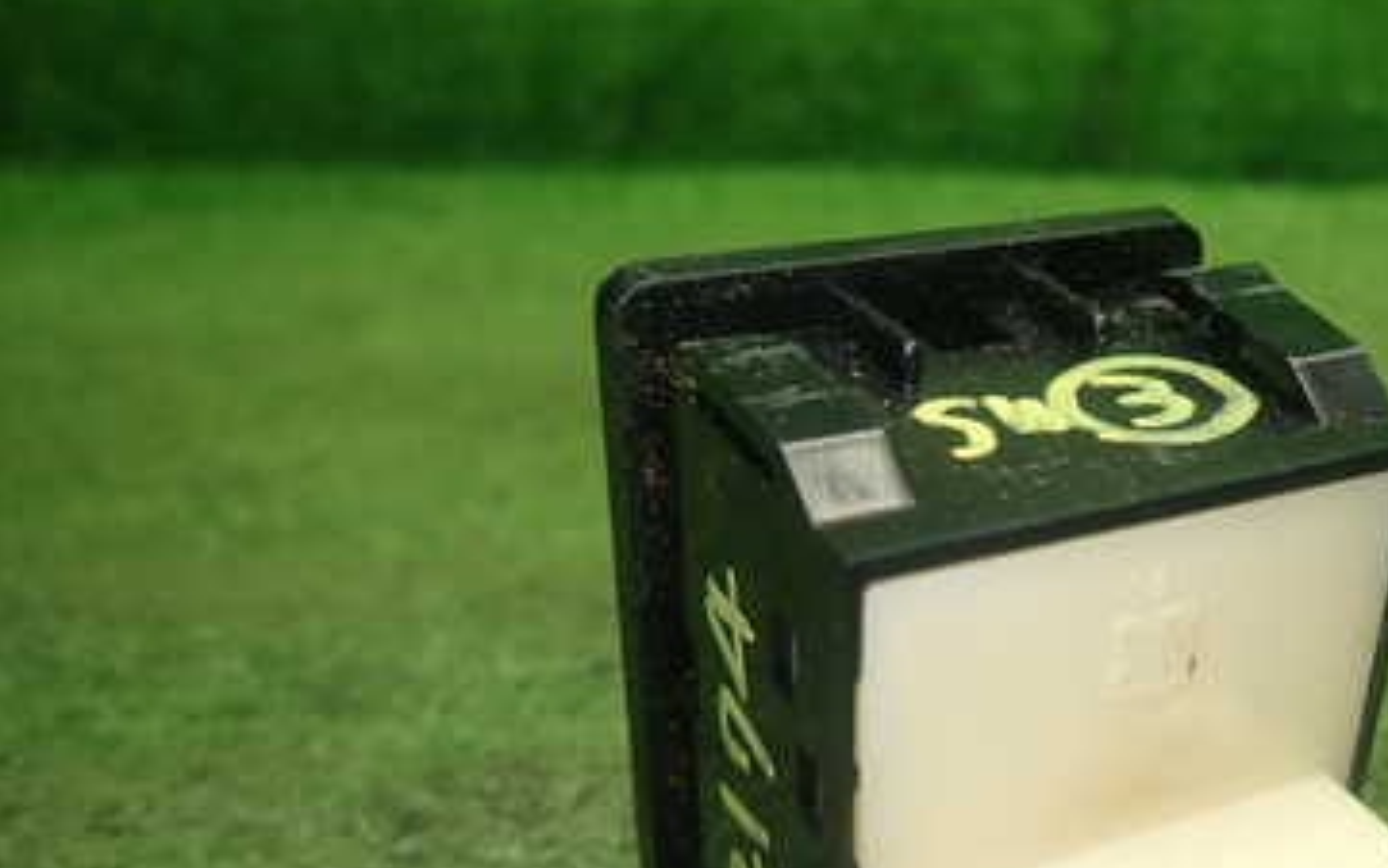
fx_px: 1665
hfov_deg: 42.8
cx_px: 1146
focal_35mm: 44
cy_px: 718
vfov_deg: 28.5
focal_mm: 4.5
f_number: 2
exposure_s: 1/60
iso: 200
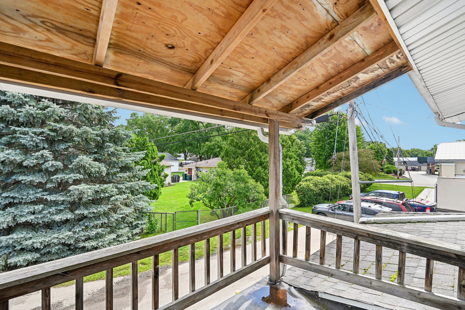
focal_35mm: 14
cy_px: 155
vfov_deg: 81.2
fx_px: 181
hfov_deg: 104.3
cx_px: 232
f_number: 8
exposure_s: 1/250
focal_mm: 14
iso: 400
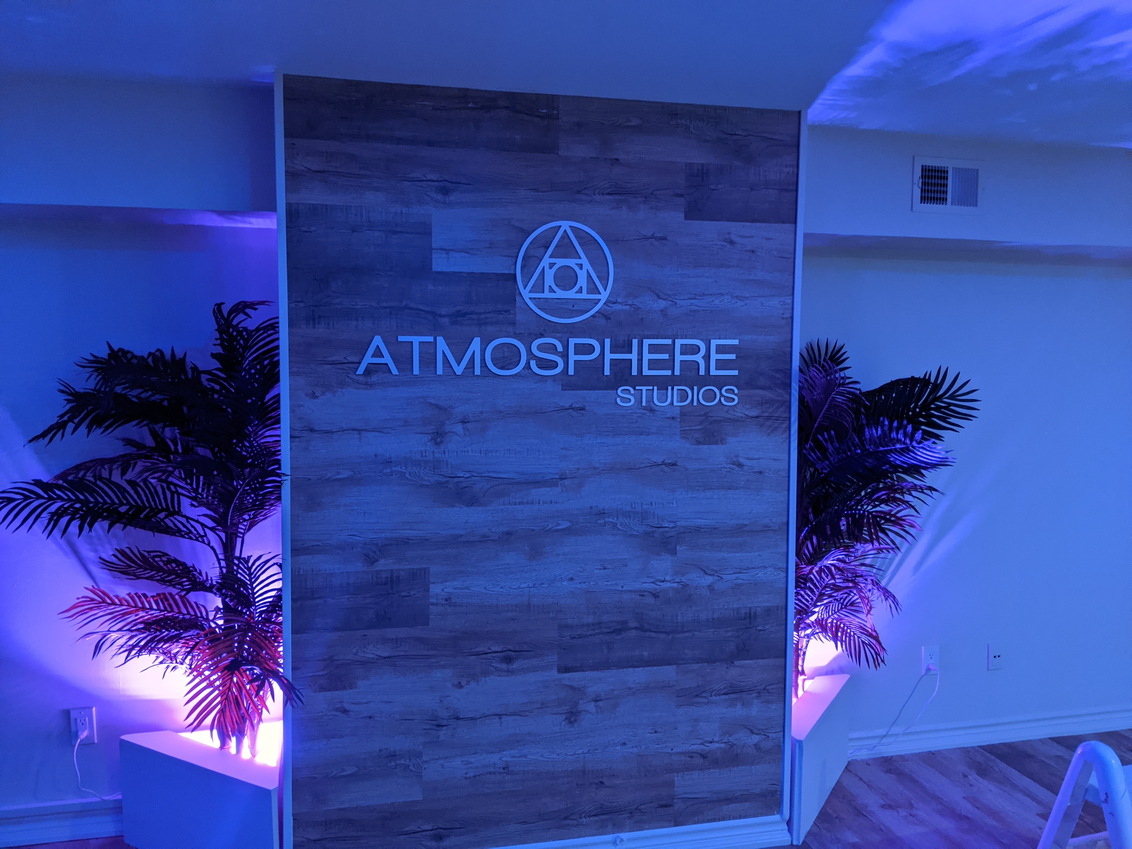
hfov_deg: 65.3
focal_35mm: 27
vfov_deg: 51.4
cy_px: 424
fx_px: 883
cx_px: 566
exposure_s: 1/60
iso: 242
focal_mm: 4.44
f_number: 1.8
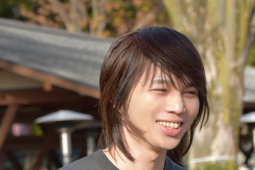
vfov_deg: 5.4
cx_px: 168
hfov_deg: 8.1
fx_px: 1806
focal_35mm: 255
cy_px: 137
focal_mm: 100
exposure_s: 1/250
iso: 200
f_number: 8
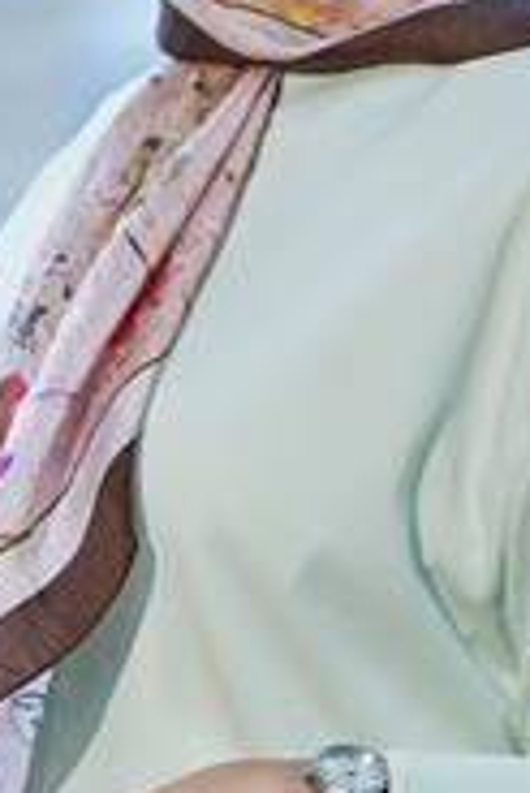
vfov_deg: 6.6
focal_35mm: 310
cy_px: 112
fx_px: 6832
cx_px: 297
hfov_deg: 4.4
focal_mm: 123
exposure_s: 1/200
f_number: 3.5
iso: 640
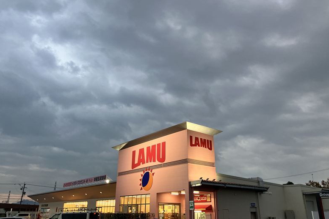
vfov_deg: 43.6
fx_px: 274
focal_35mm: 30
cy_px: 104
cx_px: 168
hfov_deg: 61.9
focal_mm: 3.99
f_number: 1.8
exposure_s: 1/102
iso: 80
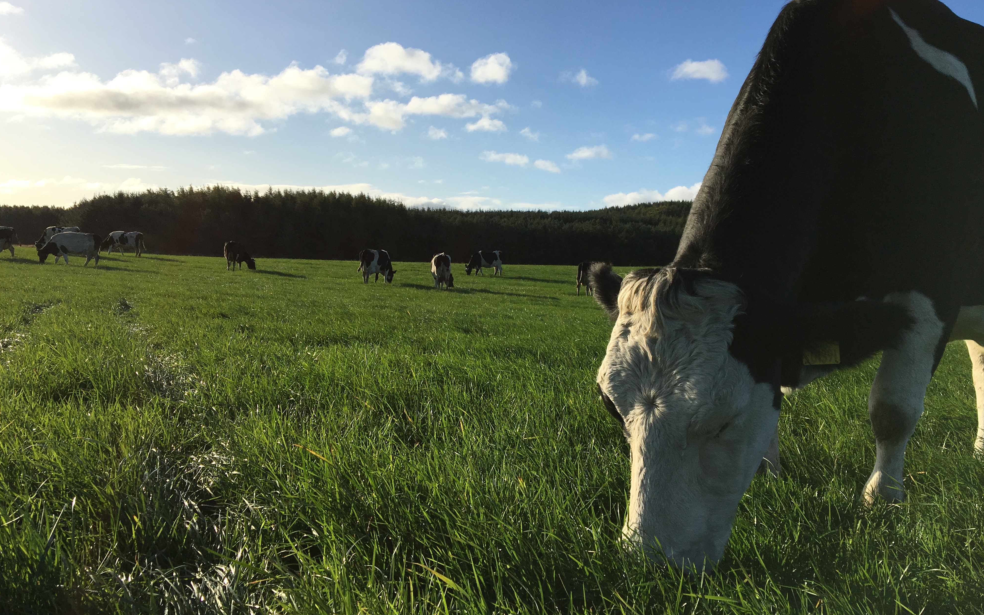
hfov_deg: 61.2
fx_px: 831
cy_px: 296
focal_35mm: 31
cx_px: 493
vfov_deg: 40.6
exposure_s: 1/2198
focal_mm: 4.15
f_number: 2.2
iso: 25
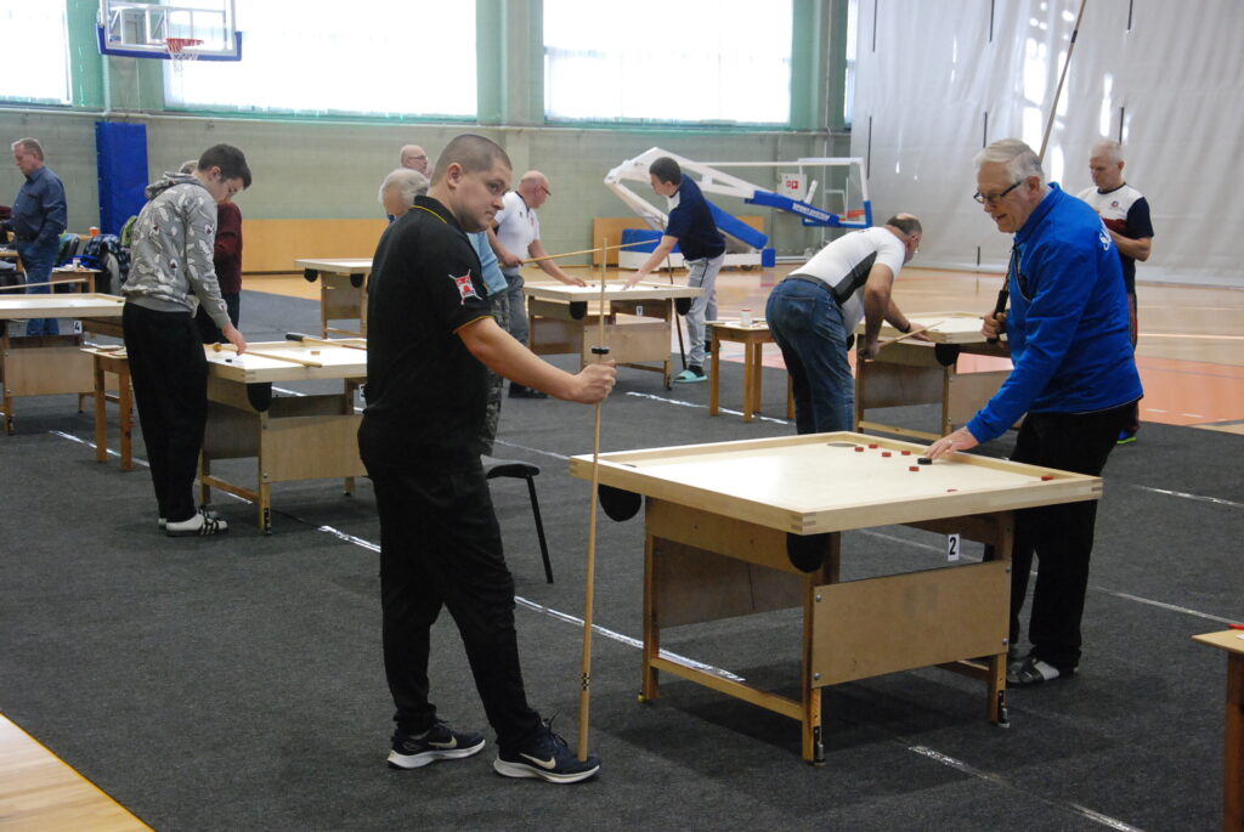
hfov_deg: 35.0
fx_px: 1972
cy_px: 416
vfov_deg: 23.8
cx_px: 622
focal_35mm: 57
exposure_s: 1/100
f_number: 5
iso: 1600
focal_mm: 38
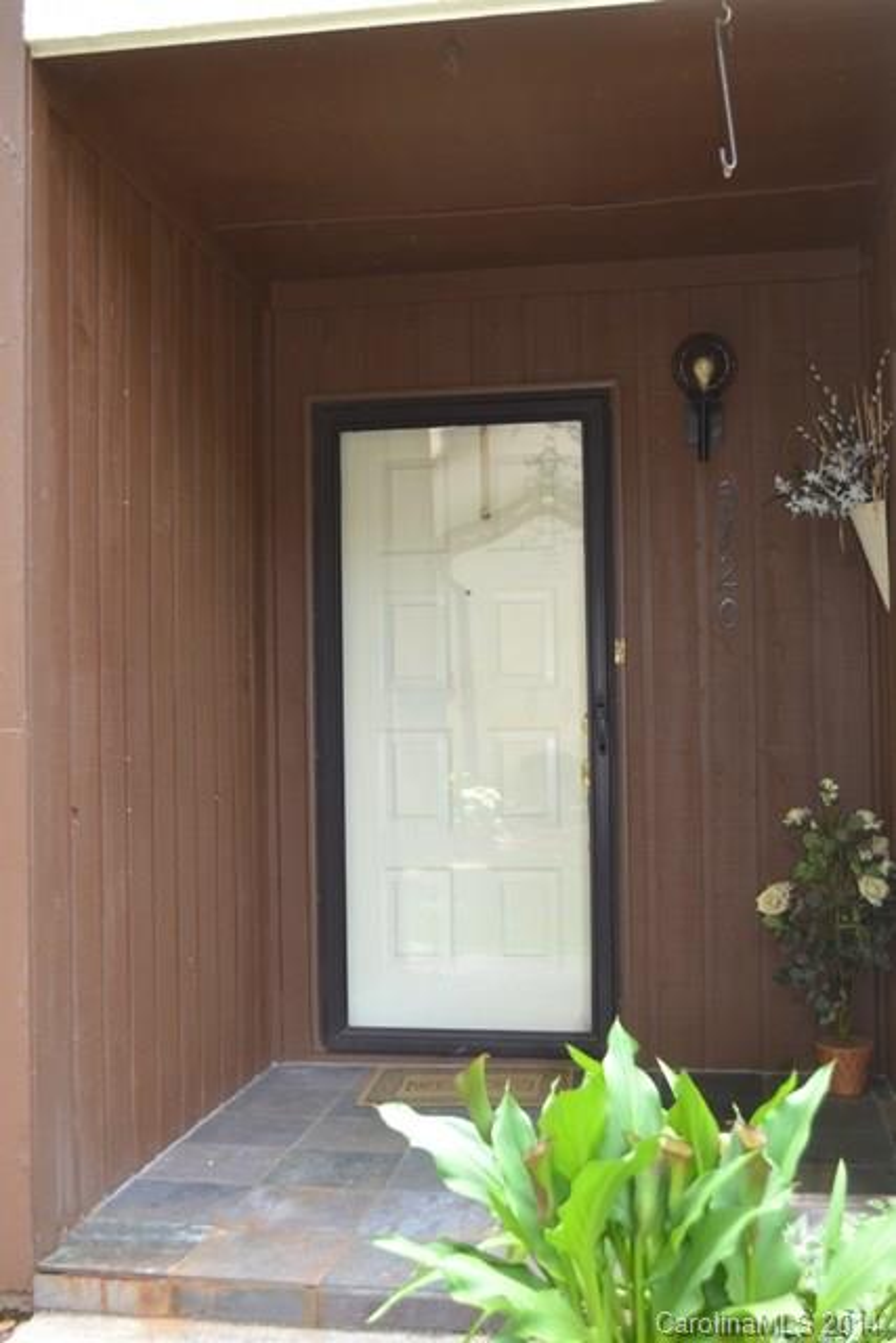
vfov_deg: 49.5
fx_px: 1455
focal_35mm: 39
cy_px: 672
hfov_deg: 34.2
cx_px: 448
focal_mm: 26
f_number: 4.2
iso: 400
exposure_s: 1/60
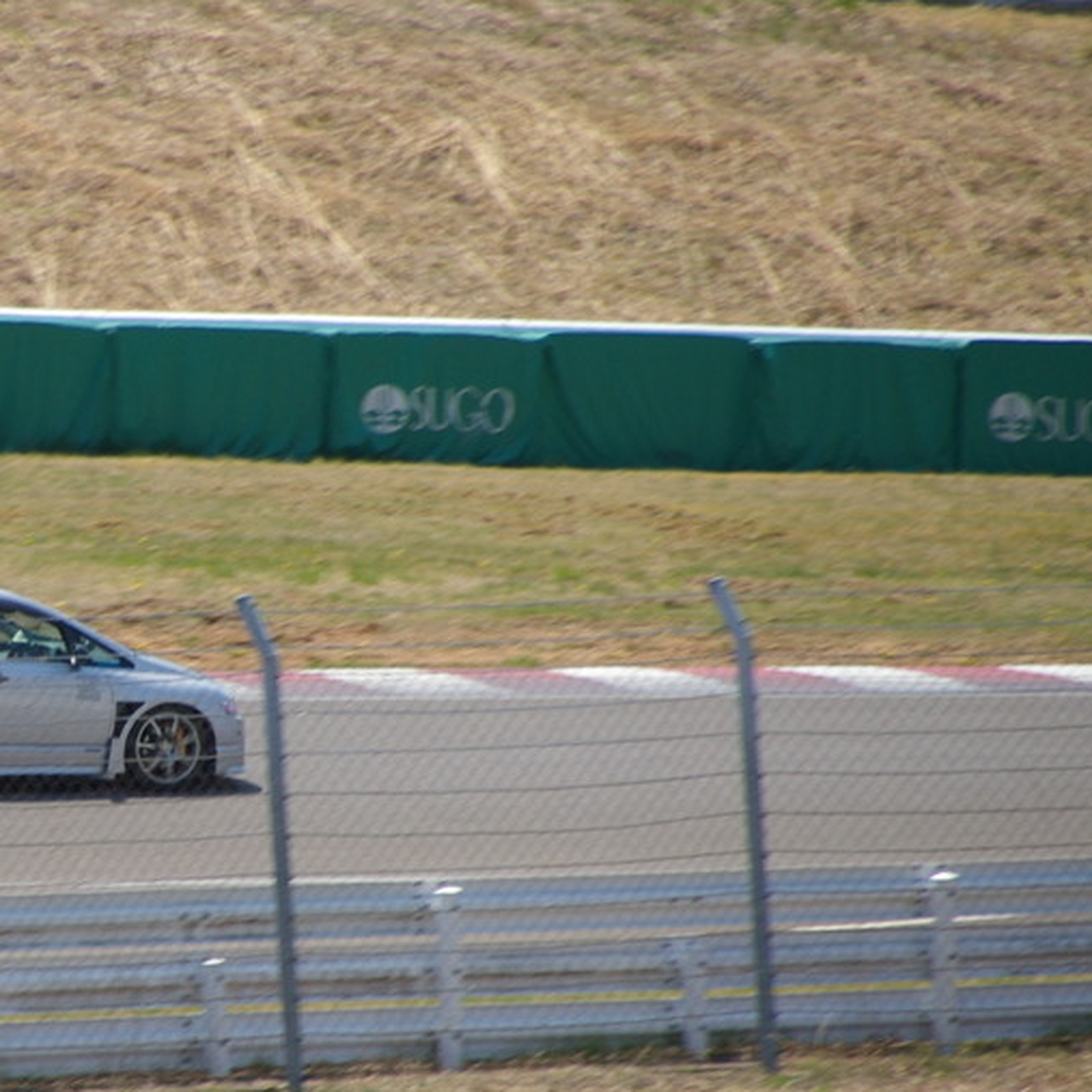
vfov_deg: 2.7
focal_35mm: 643
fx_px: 22949
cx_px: 52
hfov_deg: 2.7
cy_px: 681
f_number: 8
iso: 200
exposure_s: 1/500
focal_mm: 250
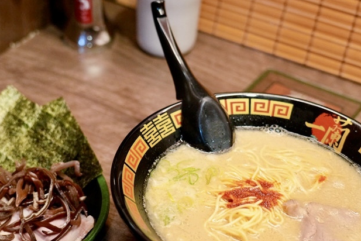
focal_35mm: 78
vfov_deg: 17.5
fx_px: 782
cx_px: 138
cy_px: 137
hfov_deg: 25.9
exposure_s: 1/50
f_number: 4
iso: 1600
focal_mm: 47
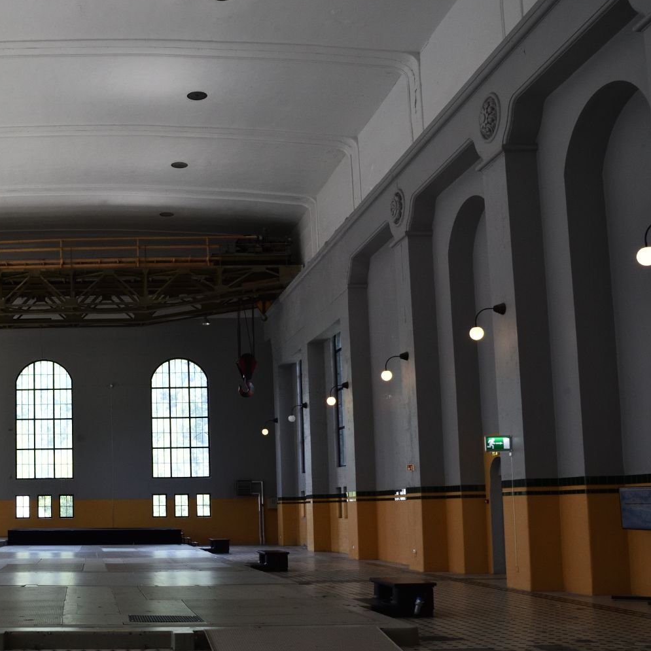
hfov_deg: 36.8
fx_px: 894
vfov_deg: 39.7
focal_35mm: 42
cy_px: 417
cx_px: 34
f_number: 11
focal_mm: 24
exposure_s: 1/60
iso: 1250
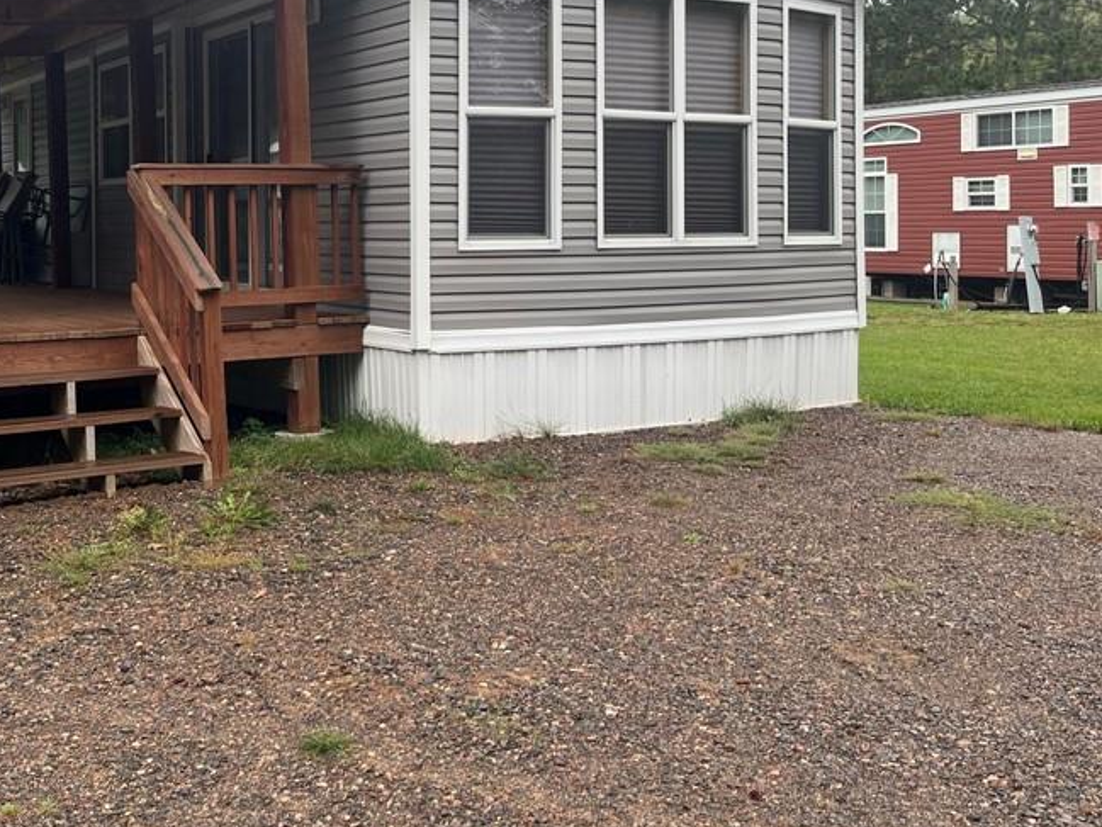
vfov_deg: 34.5
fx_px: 1305
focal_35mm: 41
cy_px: 217
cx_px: 289
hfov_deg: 44.4
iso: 40
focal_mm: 5.1
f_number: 1.6
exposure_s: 1/290
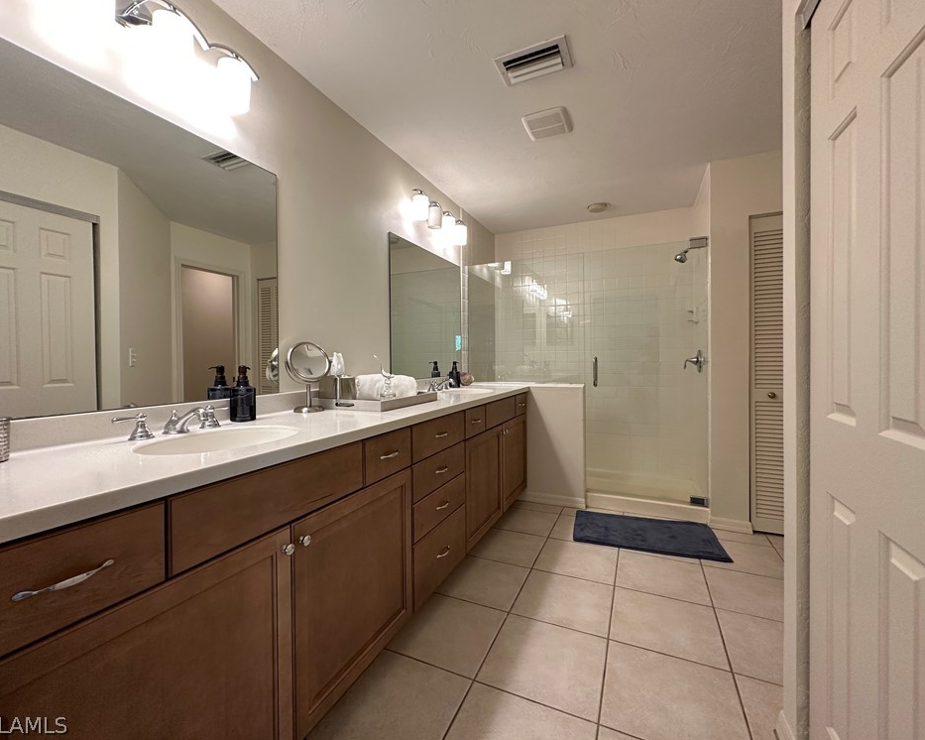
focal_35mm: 15
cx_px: 451
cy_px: 361
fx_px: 411
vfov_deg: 84.0
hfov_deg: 96.8
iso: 160
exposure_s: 1/60
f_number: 2.2
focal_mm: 2.22
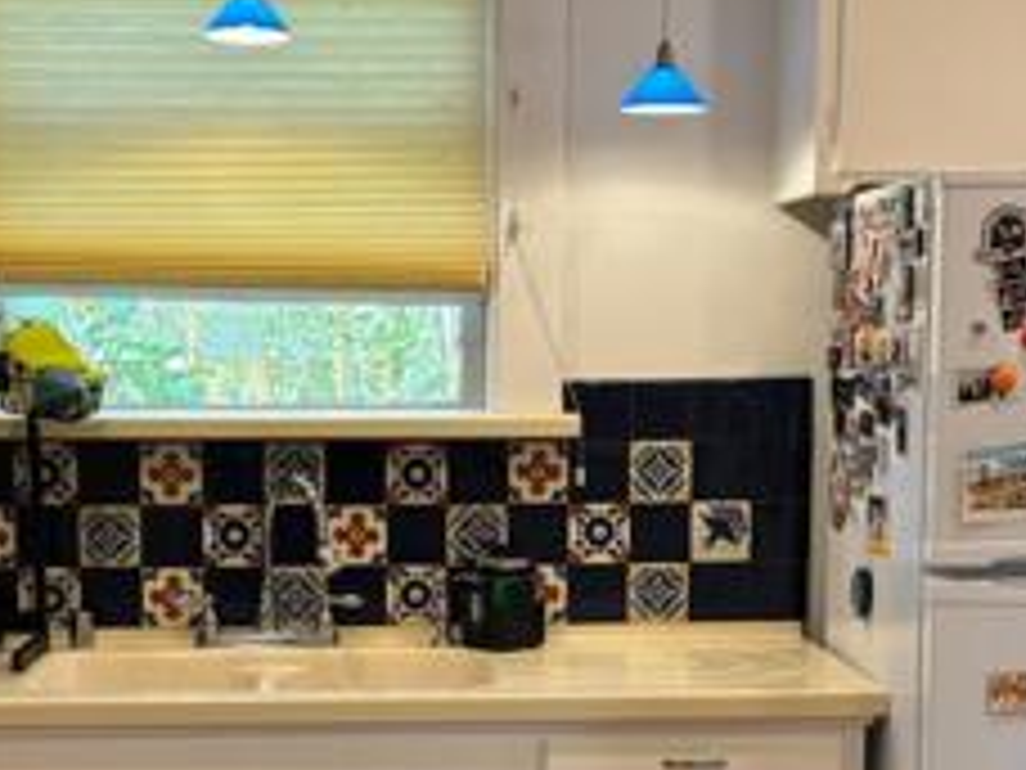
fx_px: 2164
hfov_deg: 26.6
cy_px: 630
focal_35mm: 73
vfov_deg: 19.9
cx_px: 405
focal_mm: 5.96
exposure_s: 1/120
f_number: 1.6
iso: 125
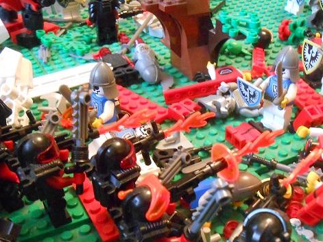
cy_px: 176
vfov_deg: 28.2
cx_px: 169
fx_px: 476
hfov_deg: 37.5
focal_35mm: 51
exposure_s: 1/2.5
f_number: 3.8
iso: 800
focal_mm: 5.3
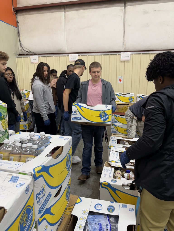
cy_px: 116
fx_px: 174
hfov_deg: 53.1
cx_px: 87
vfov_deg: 67.3
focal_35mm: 26
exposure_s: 1/60
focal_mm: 5.96
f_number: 1.6
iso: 125
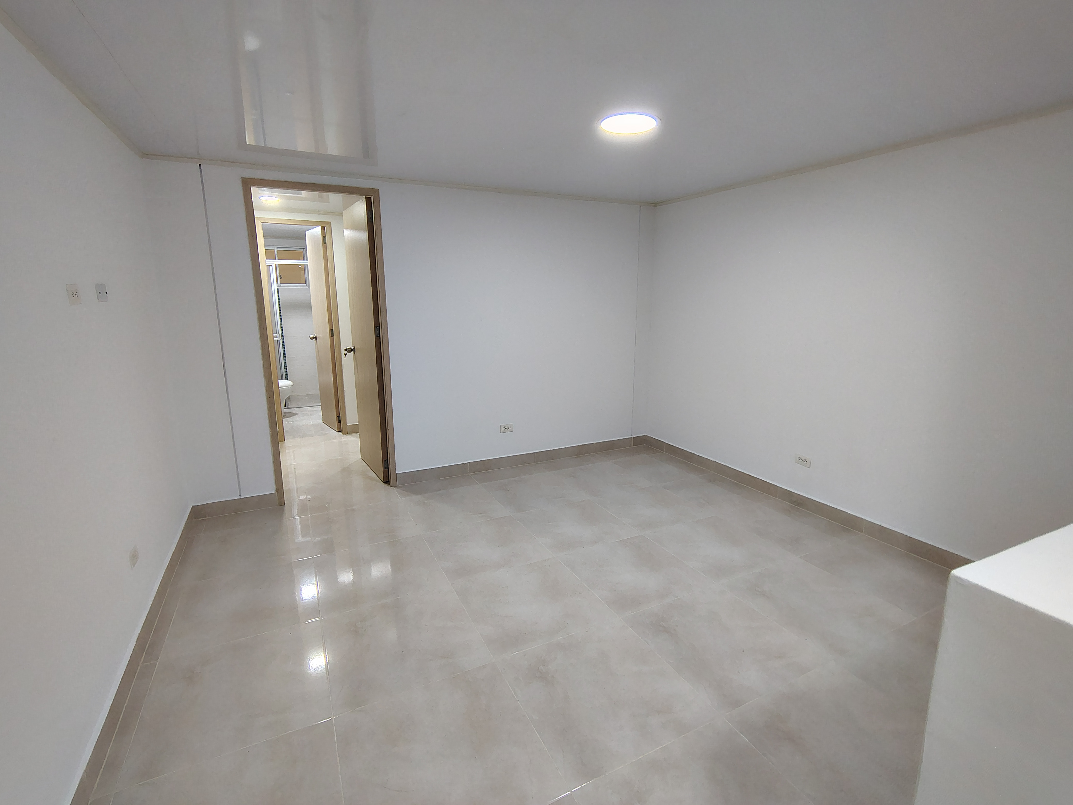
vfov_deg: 78.1
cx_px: 536
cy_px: 402
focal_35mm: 16
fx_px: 496
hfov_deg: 94.5
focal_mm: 2.13
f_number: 2.2
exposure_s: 1/24
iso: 363
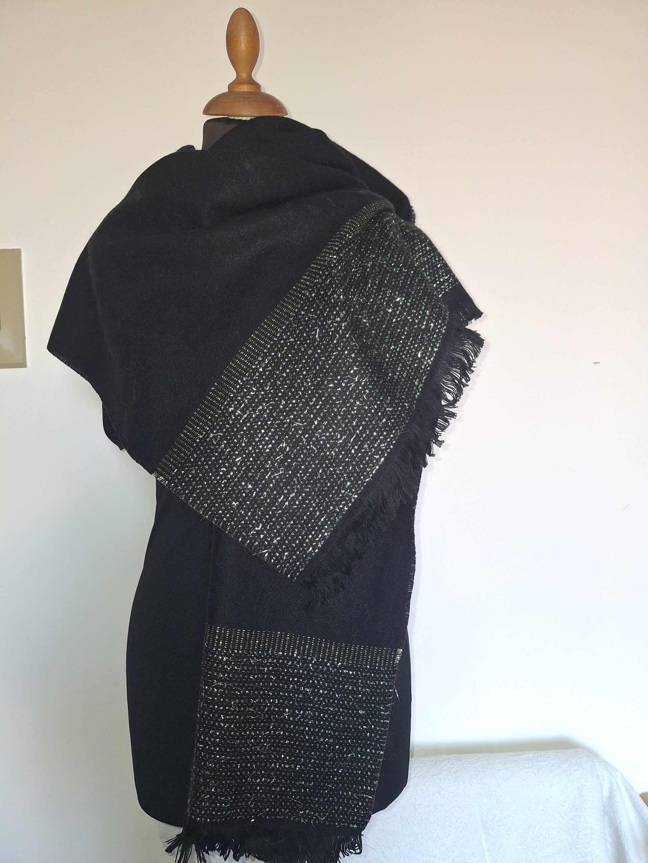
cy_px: 432
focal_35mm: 25
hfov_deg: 54.9
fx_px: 624
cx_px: 324
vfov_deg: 69.4
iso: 200
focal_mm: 4.69
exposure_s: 1/100
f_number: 1.8
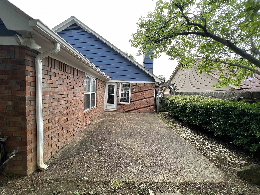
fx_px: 98
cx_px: 130
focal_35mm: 13
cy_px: 98
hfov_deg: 106.2
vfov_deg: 89.9
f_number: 1.8
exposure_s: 1/99
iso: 32
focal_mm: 1.57
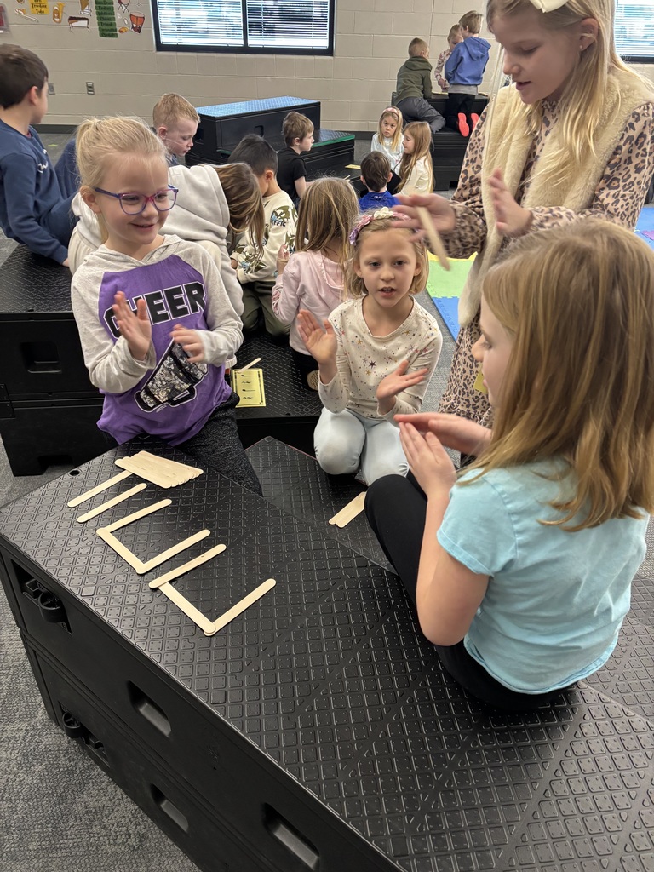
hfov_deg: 53.1
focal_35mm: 26
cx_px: 327
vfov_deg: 67.3
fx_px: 655
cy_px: 436
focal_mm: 5.96
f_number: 1.6
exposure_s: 1/60
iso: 400
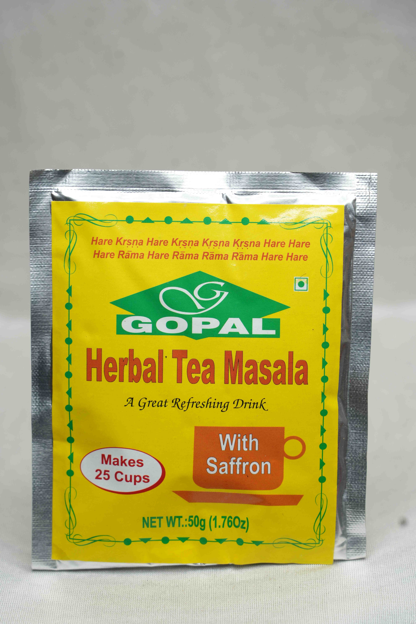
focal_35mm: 105
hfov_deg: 13.0
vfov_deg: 19.5
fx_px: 1820
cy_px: 312
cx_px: 208
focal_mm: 105
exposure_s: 1/60
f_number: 5.6
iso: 250
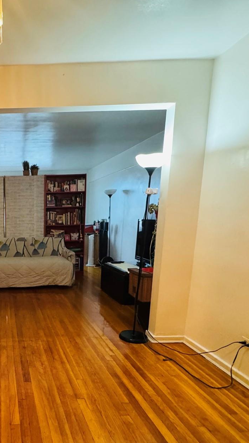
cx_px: 4
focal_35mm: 25
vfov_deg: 73.1
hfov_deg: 40.6
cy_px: 271
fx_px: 293
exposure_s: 1/60
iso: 640
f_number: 2.2
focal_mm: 2.22
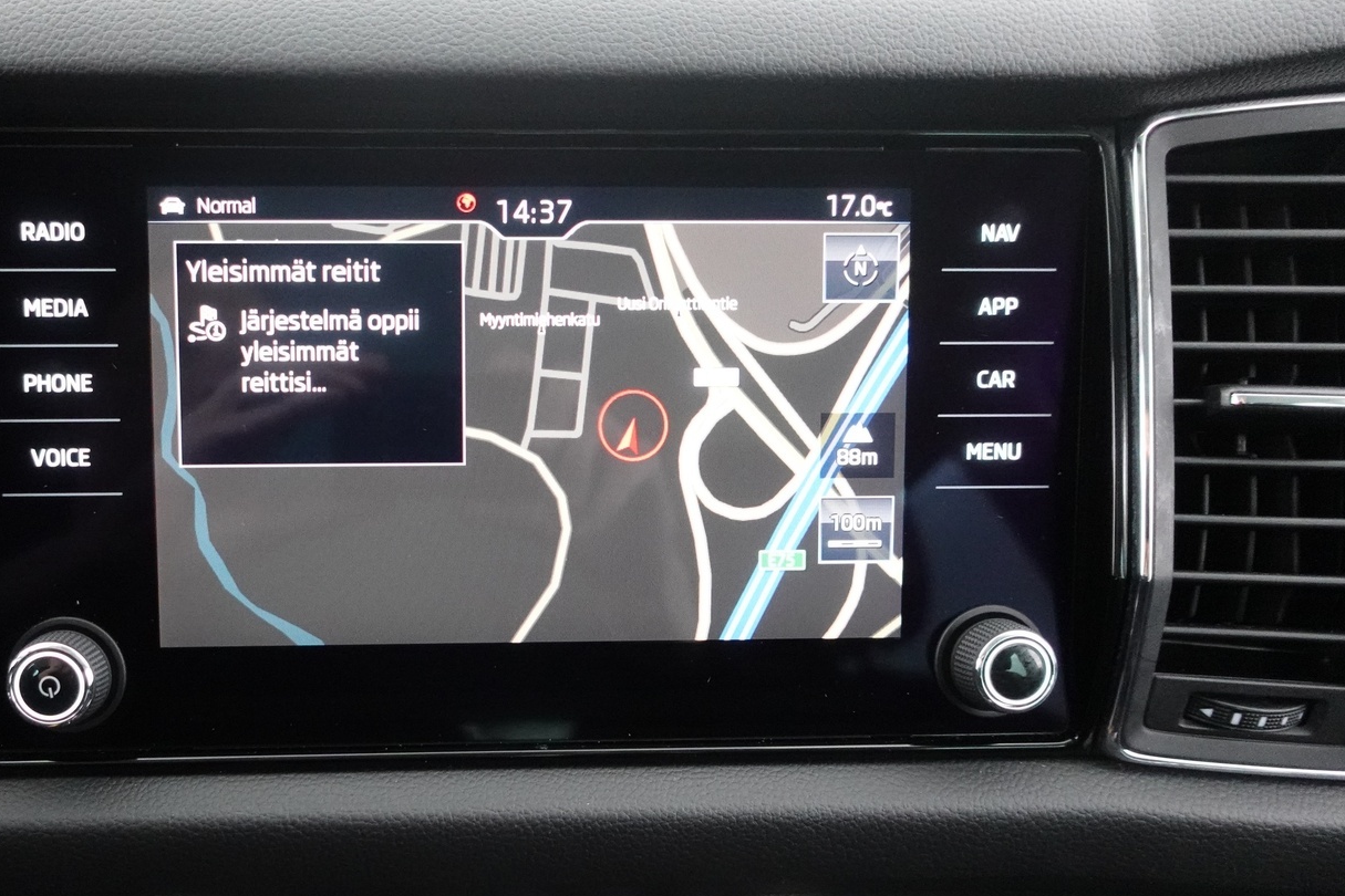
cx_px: 478
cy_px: 553
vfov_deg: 40.9
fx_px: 1195
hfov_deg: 57.7
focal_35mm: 32
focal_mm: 9.4
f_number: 1.8
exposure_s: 1/40
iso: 3200
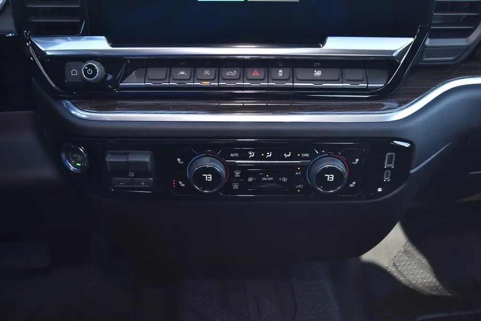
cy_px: 160
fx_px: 481
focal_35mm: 36
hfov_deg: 53.1
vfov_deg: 36.9
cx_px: 240
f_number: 4.5
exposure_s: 1/100
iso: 320
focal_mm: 24
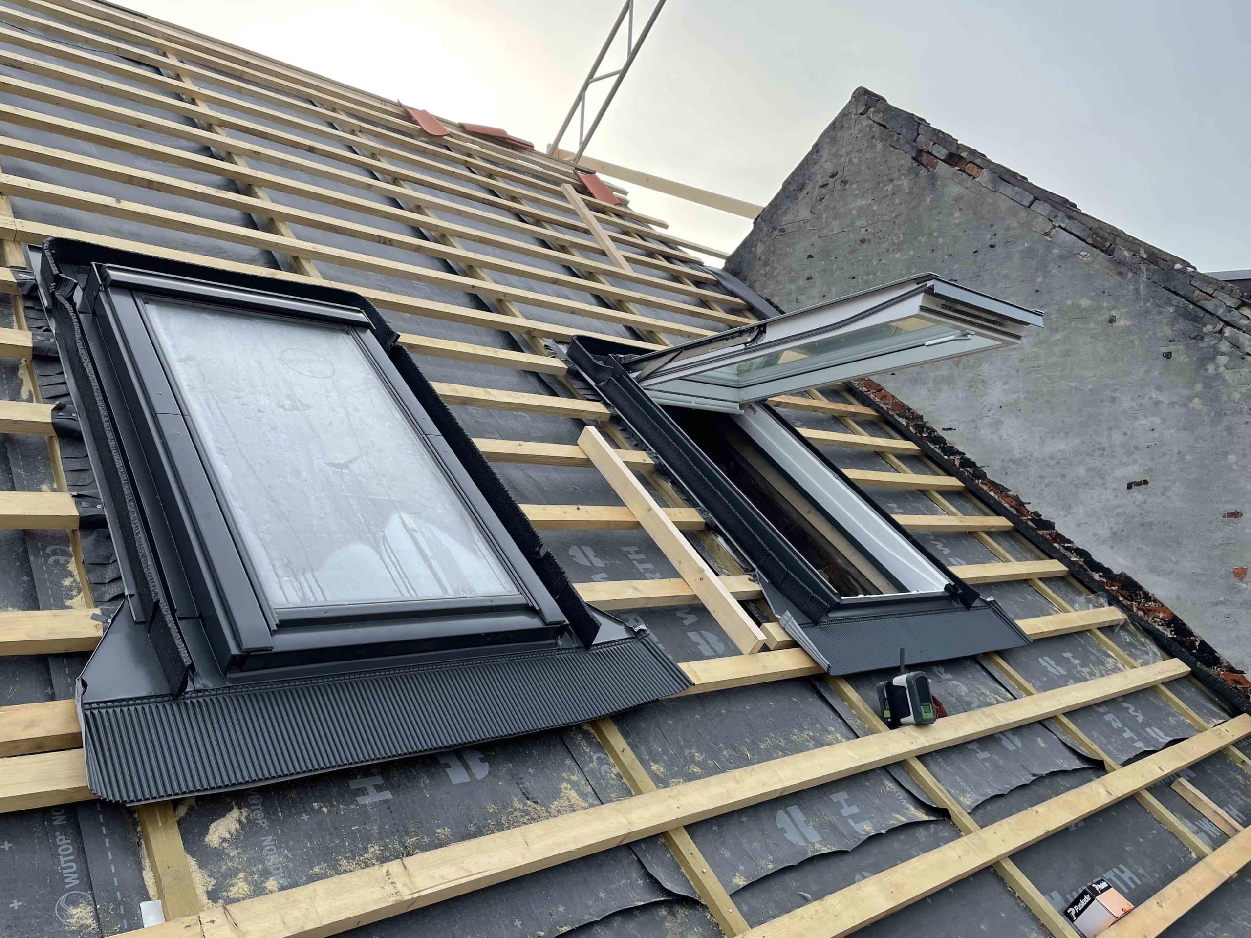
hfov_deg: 67.3
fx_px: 940
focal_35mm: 26
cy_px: 469
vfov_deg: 53.1
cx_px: 626
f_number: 1.6
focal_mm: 4.2
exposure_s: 1/1103
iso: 32
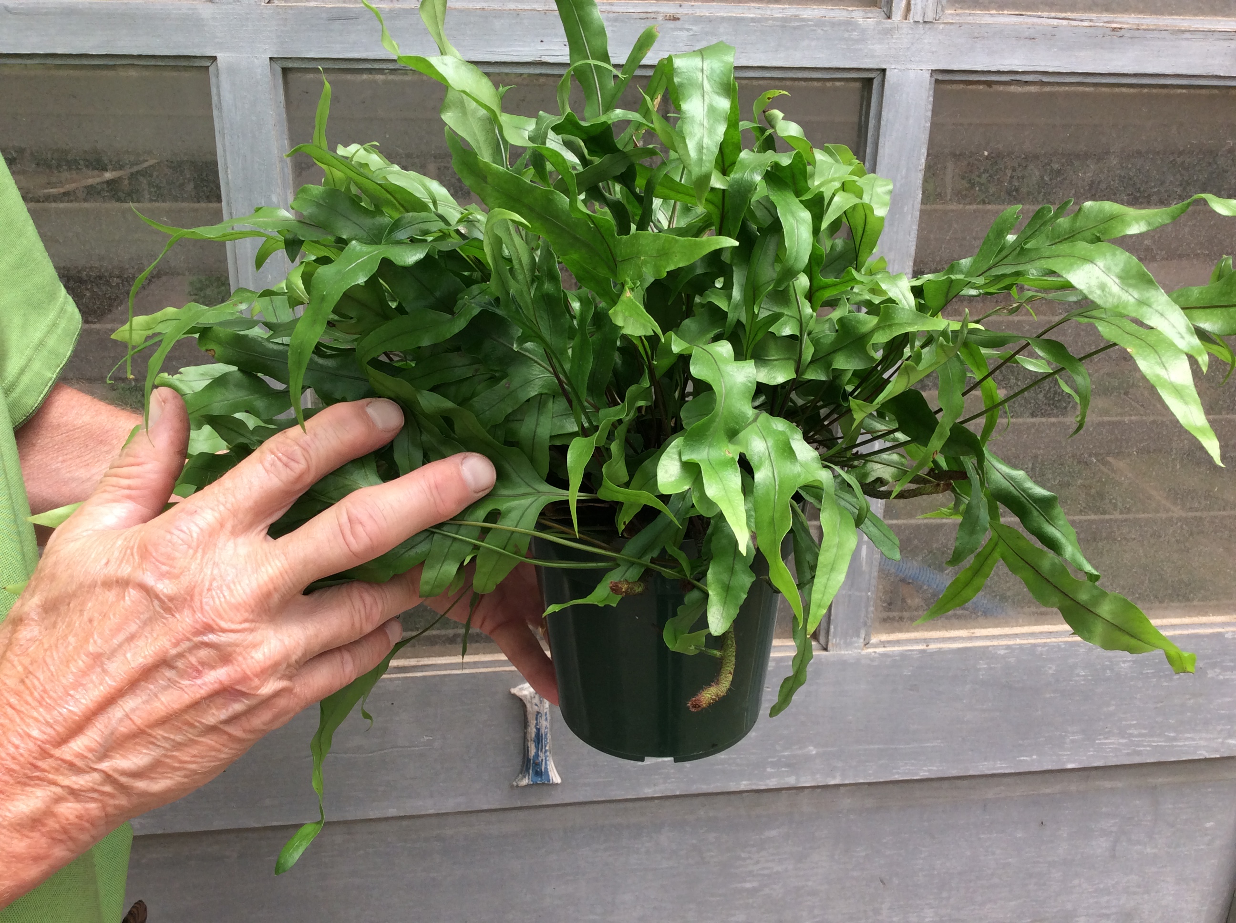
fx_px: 1141
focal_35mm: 32
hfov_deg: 56.9
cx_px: 618
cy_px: 462
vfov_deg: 44.1
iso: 32
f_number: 2.4
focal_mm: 3.3
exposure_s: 1/249
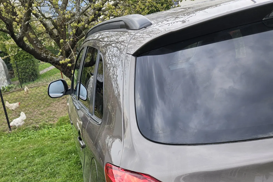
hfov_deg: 50.1
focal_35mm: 38
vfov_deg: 33.3
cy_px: 162
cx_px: 100
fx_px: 288
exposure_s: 1/444
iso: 25
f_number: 1.8
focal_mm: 5.4
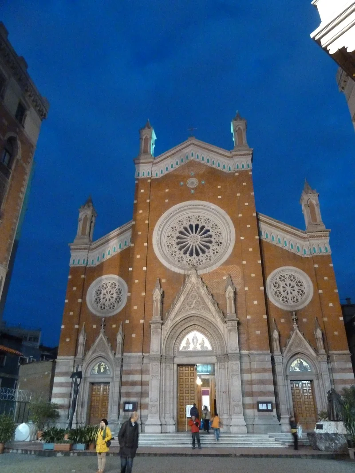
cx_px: 178
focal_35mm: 25
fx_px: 342
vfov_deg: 69.4
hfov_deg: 54.9
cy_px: 236
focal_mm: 4.1
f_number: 3.3
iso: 800
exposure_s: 1/6
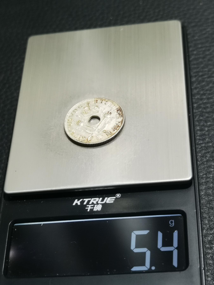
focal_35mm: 65
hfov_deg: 22.6
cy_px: 142
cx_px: 107
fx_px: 536
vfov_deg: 29.8
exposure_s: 1/100
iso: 160
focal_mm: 6.67
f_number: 1.9
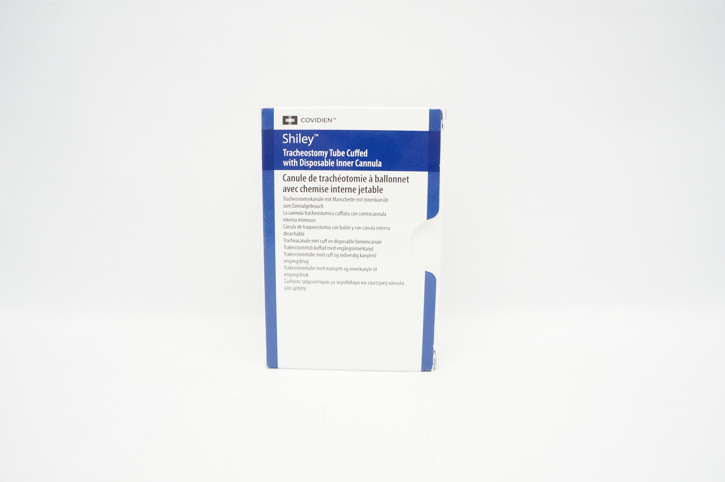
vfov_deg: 47.8
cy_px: 241
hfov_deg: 67.4
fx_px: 543
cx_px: 362
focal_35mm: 27
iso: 800
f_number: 5
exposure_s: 1/80
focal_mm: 18
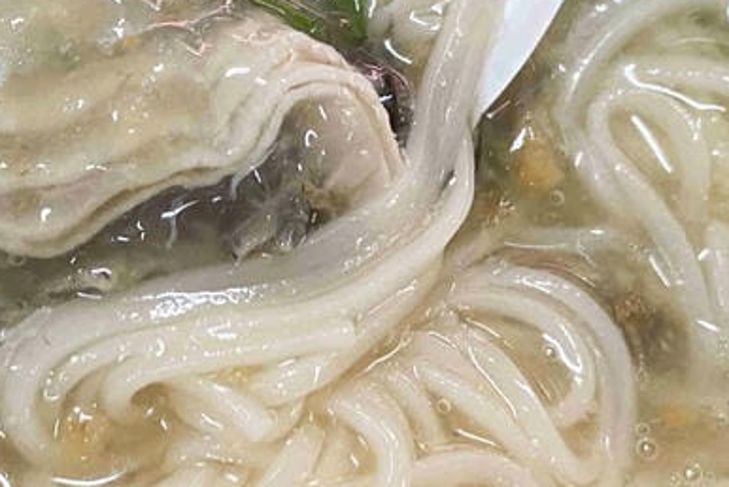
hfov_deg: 23.6
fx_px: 1702
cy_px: 98
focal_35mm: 84
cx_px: 96
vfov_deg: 16.2
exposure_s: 1/60
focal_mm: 4.25
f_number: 1.8
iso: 200
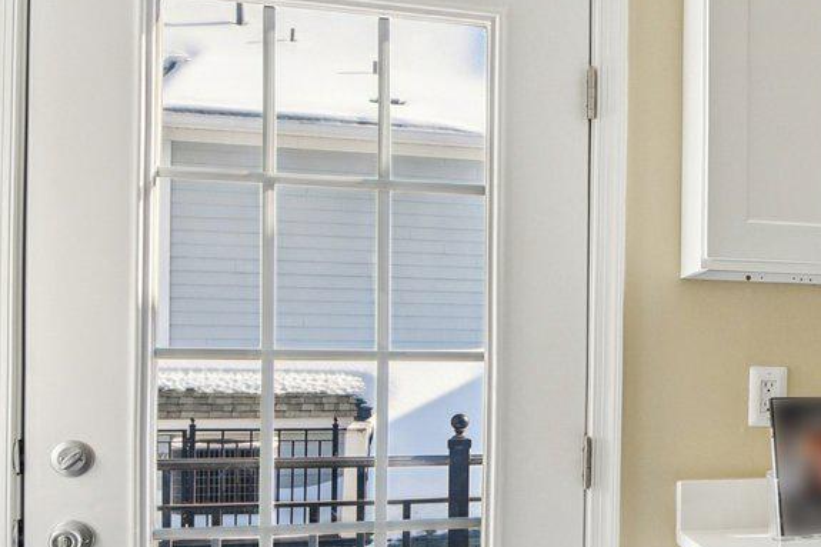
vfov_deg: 23.7
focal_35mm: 57
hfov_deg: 26.5
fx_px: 1299
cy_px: 366
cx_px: 1199
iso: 400
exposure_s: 1/160
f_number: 8
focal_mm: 16
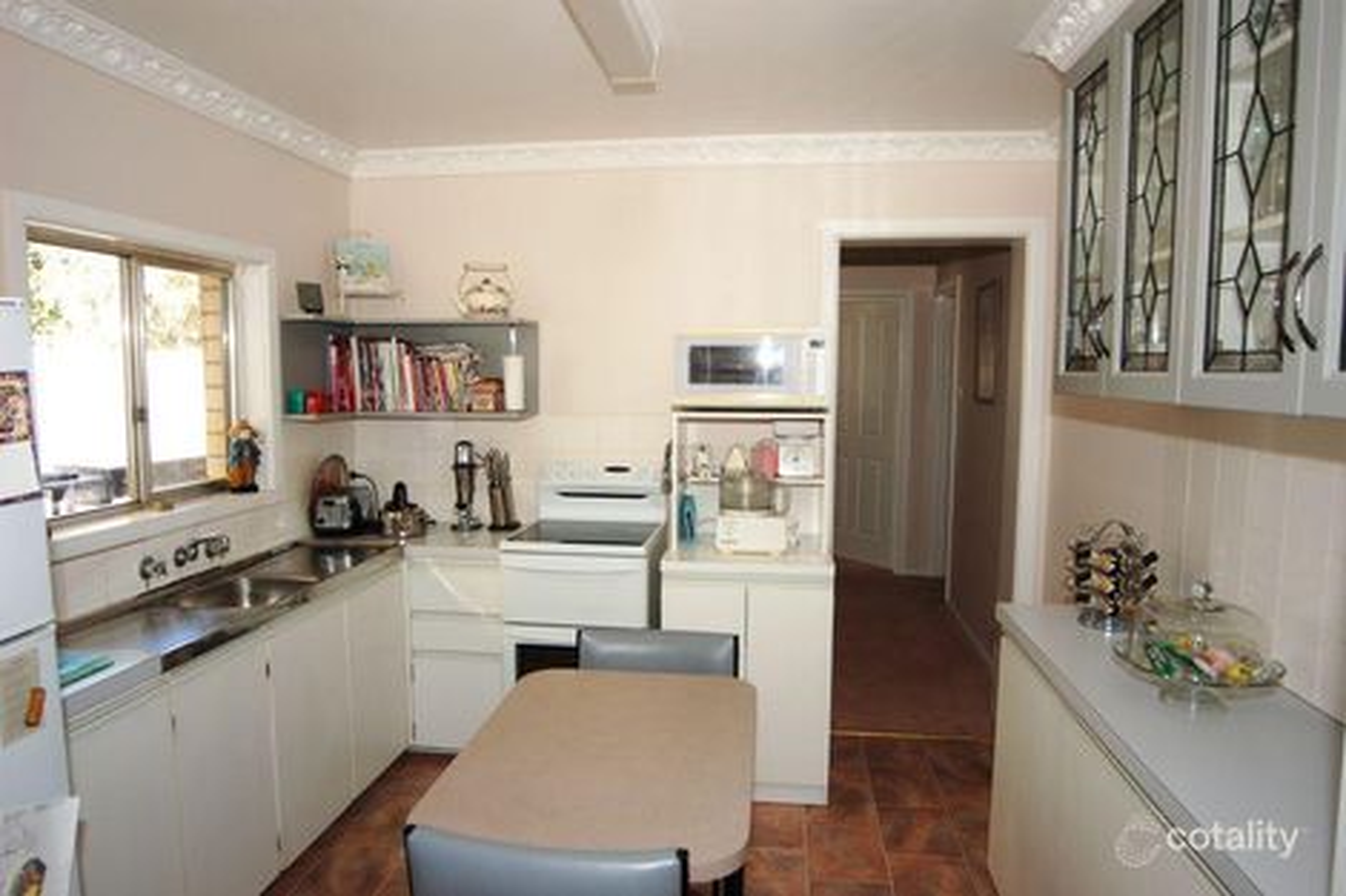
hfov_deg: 77.3
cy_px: 448
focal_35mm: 22
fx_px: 841
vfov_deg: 56.1
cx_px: 673
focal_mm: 15
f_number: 4
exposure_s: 1/60
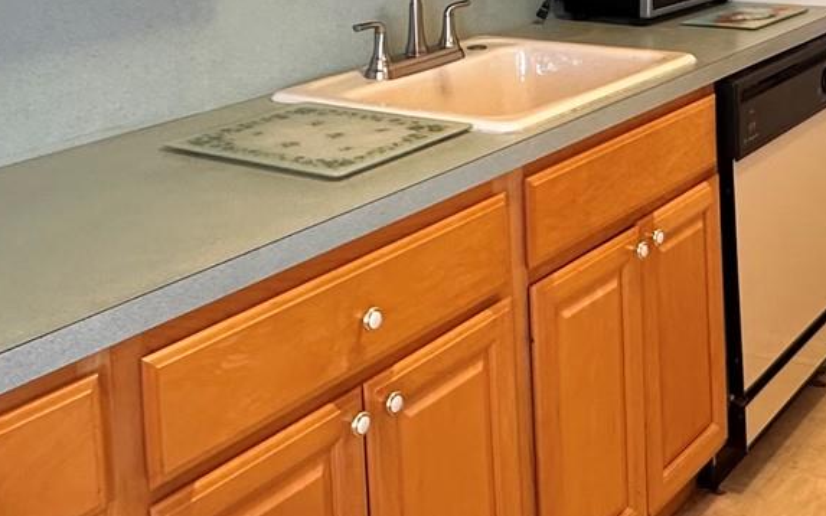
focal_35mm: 53
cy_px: -97
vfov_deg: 22.6
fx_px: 1193
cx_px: 582
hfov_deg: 37.6
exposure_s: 1/60
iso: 250
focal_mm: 2.22
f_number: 2.2
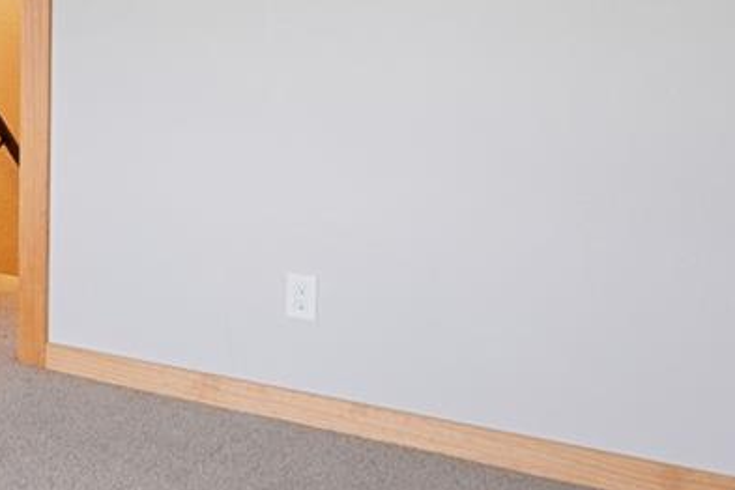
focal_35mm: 61
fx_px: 1245
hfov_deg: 24.3
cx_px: -411
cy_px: 22
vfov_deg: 21.6
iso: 250
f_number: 9
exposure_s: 1
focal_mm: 10
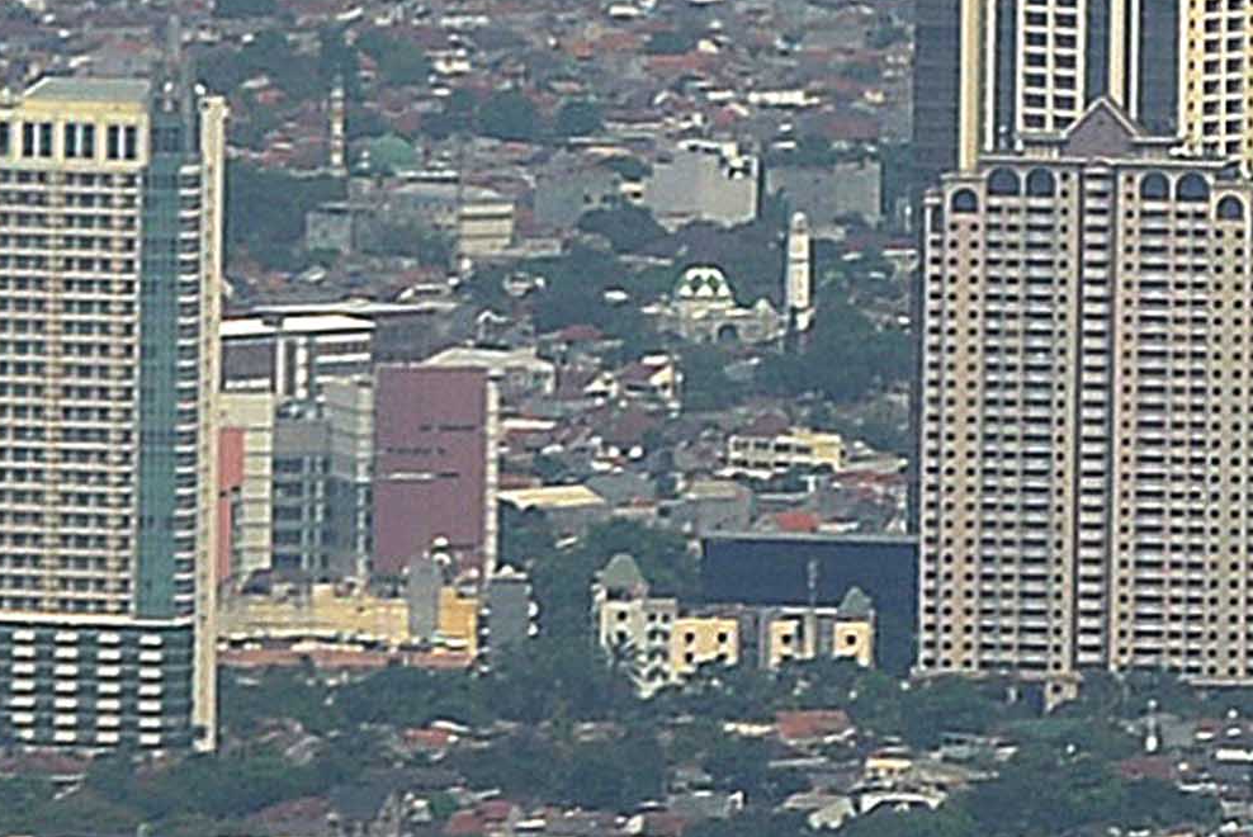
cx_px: 2136
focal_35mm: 682
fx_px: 23750
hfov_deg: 3.0
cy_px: 1418
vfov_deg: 2.0
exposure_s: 1/1000
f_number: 5.6
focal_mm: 112
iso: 160
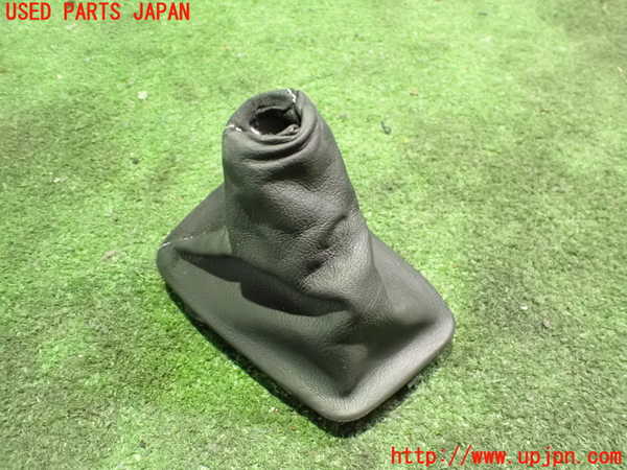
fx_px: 543
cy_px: 235
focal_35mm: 30
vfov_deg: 46.8
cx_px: 314
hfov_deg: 60.0
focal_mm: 5.4
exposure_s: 1/20
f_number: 2.3
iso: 1600
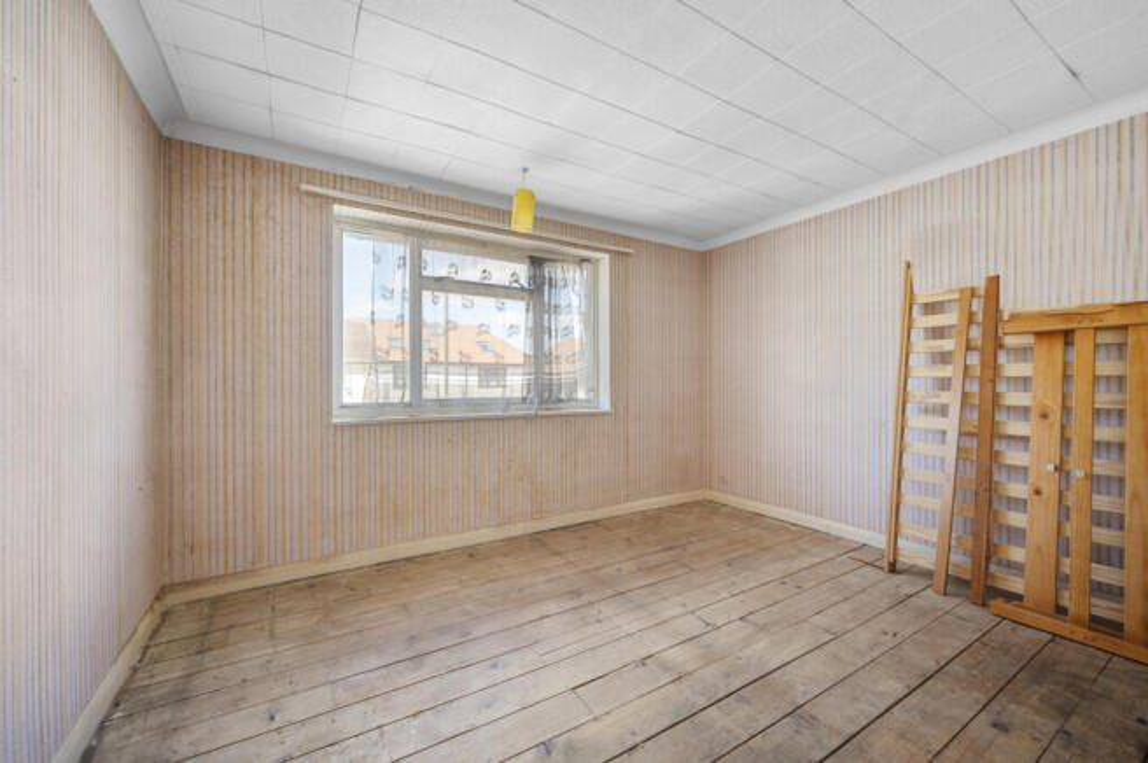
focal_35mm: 14
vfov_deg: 81.1
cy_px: 382
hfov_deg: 104.3
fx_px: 446
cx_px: 574
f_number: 16
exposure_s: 1.3
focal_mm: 14
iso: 200
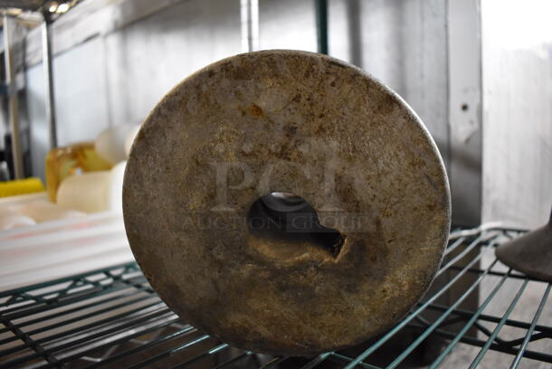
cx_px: 276
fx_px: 414
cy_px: 184
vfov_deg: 48.0
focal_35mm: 27
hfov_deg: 67.3
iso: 3200
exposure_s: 1/50
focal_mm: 18
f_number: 3.5
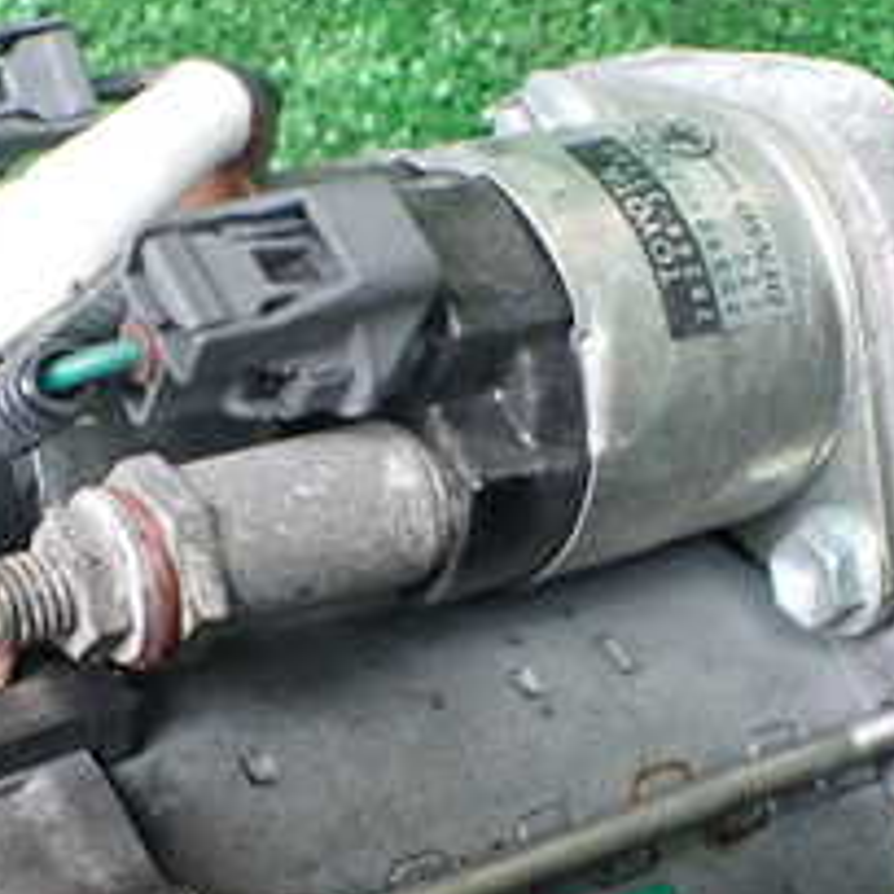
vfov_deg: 22.0
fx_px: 2279
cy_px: 644
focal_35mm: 78
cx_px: 443
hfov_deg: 22.2
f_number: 2.3
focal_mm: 5.4
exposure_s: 1/30
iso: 800
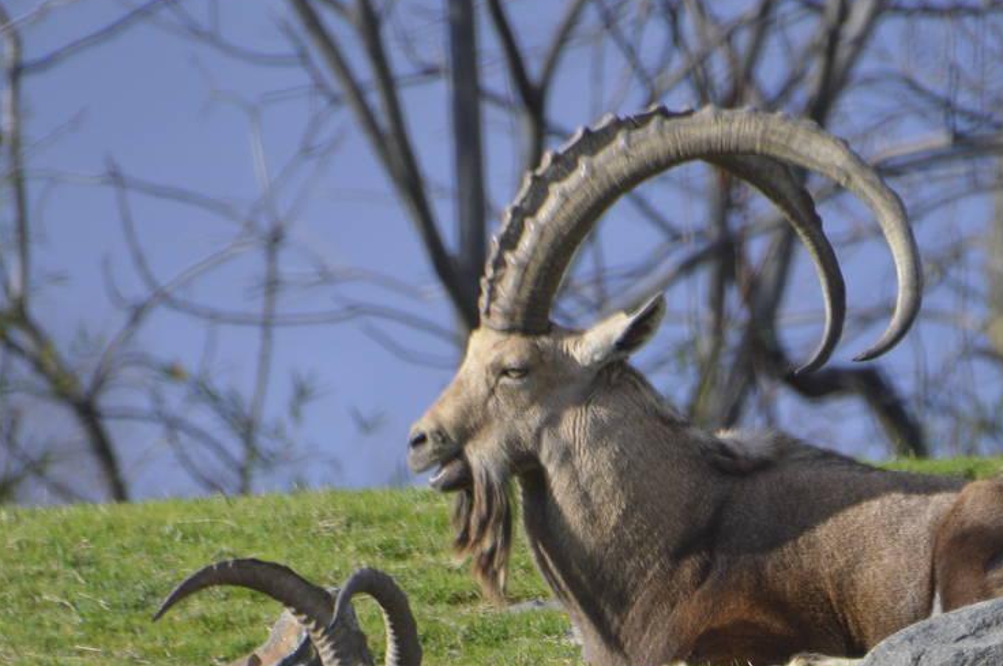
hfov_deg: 2.6
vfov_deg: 1.8
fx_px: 21791
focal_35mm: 783
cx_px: 624
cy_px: 684
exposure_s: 1/800
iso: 400
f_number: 6.3
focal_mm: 240
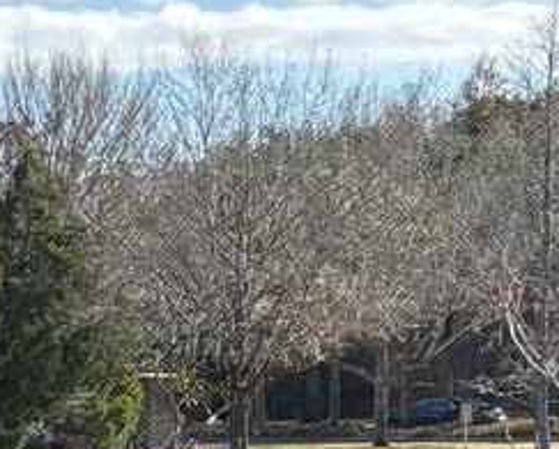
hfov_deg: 9.3
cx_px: -1093
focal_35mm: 167
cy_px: 638
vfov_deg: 9.1
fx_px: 2766
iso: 50
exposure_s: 1/1949
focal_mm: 5.96
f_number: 1.6
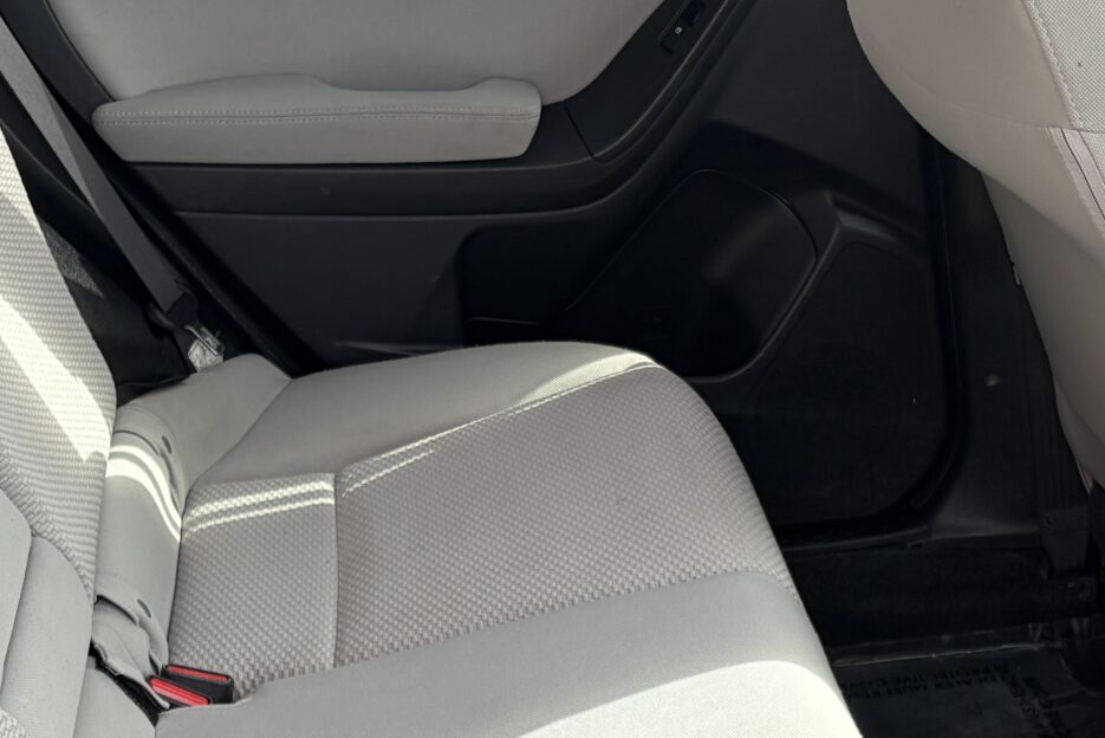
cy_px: 660
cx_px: 548
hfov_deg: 27.3
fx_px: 2272
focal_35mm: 74
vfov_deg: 18.2
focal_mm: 5.96
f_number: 1.6
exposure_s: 1/214
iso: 40
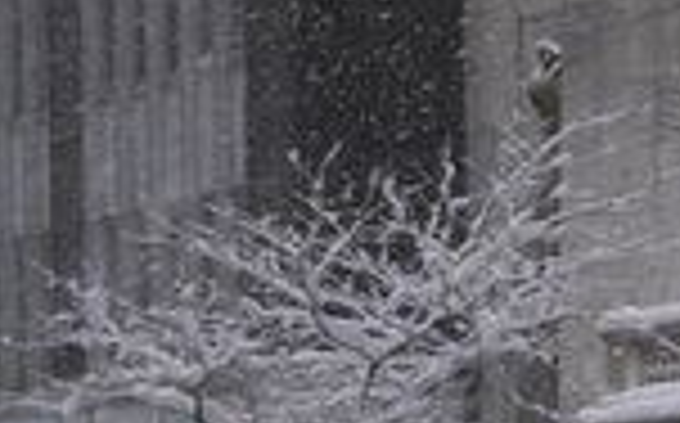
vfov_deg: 6.4
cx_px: 2193
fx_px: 3721
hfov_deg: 8.4
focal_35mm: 201
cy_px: 722
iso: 400
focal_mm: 29
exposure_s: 1/200
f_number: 5
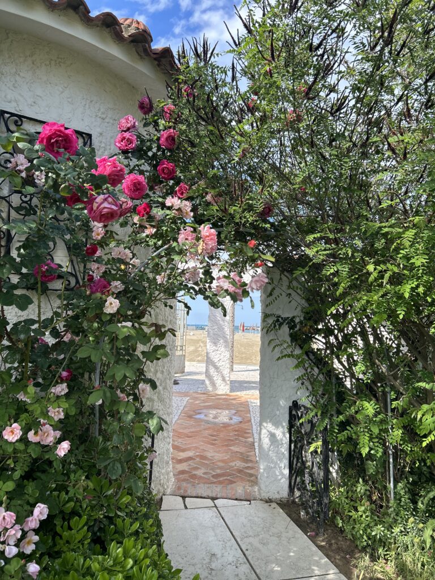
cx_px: 218
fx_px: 436
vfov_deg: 67.3
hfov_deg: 53.1
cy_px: 290
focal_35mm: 26
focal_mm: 5.7
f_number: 1.5
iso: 50
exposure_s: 1/1252
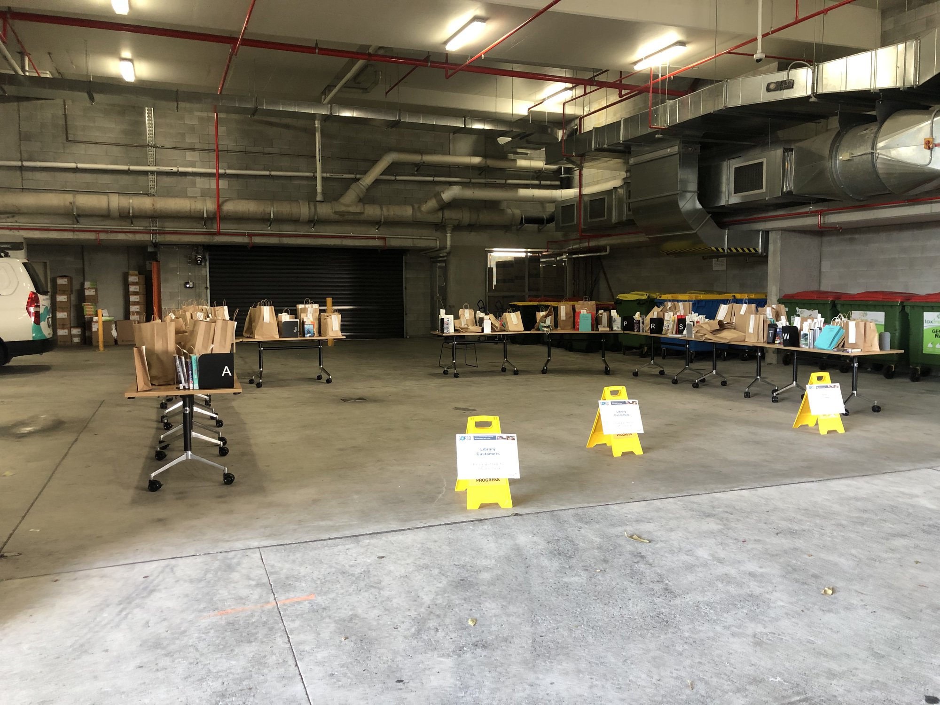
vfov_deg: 49.7
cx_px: 470
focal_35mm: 28
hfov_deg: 63.4
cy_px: 352
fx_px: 760
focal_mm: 4
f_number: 1.8
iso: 64
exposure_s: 1/17
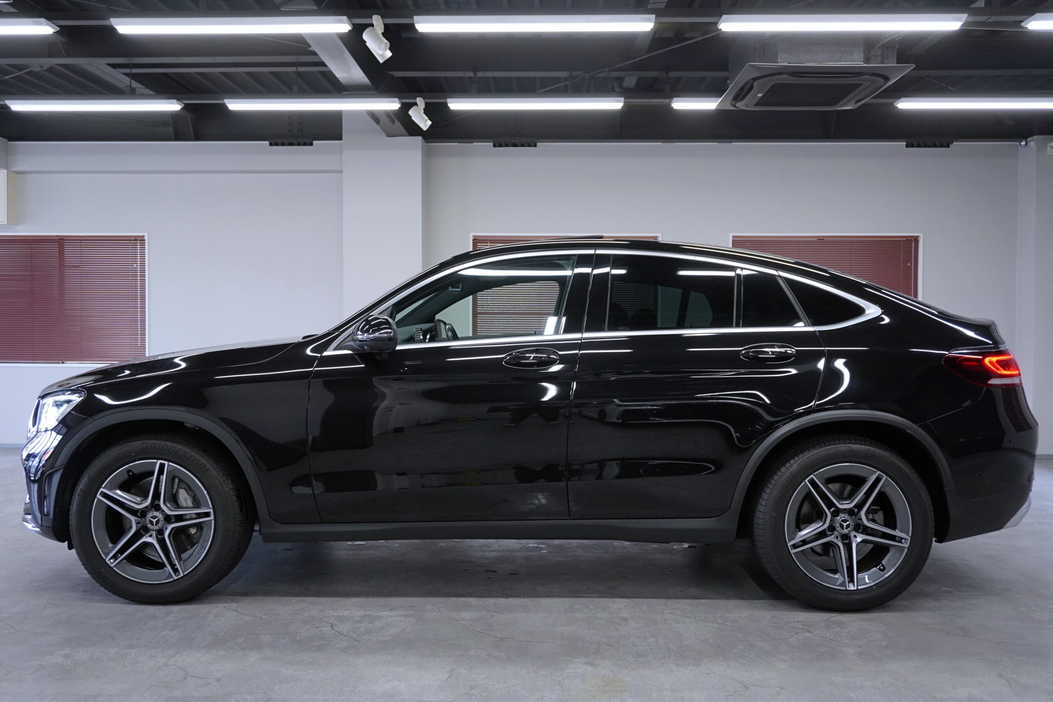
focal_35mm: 30
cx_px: 526
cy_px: 351
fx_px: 877
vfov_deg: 43.6
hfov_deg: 61.9
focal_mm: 20
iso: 1000
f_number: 4
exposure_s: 1/160
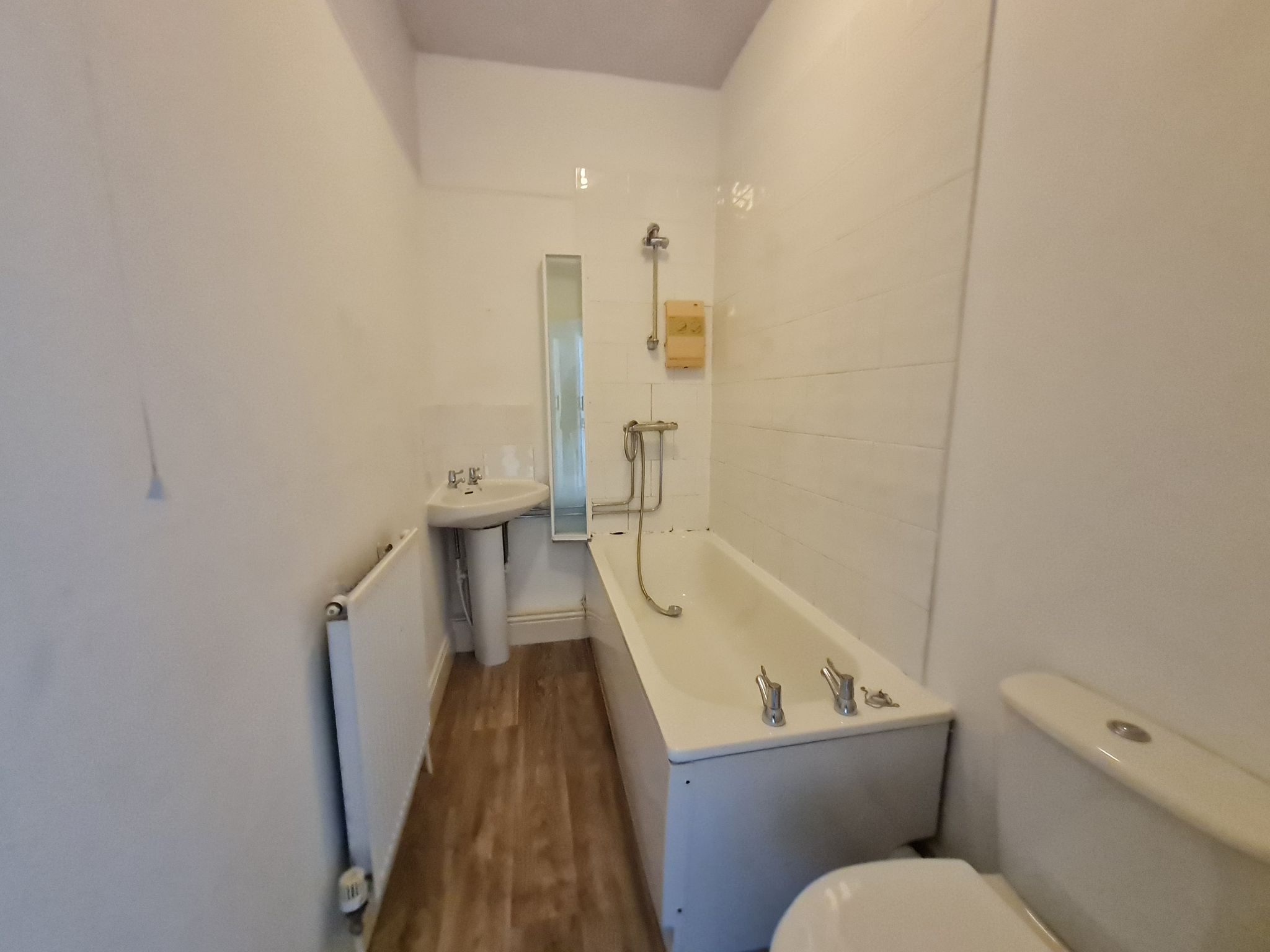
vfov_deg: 89.9
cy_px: 476
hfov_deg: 106.2
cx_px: 635
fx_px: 477
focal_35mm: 13
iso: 500
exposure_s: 1/33
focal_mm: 1.74
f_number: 2.2
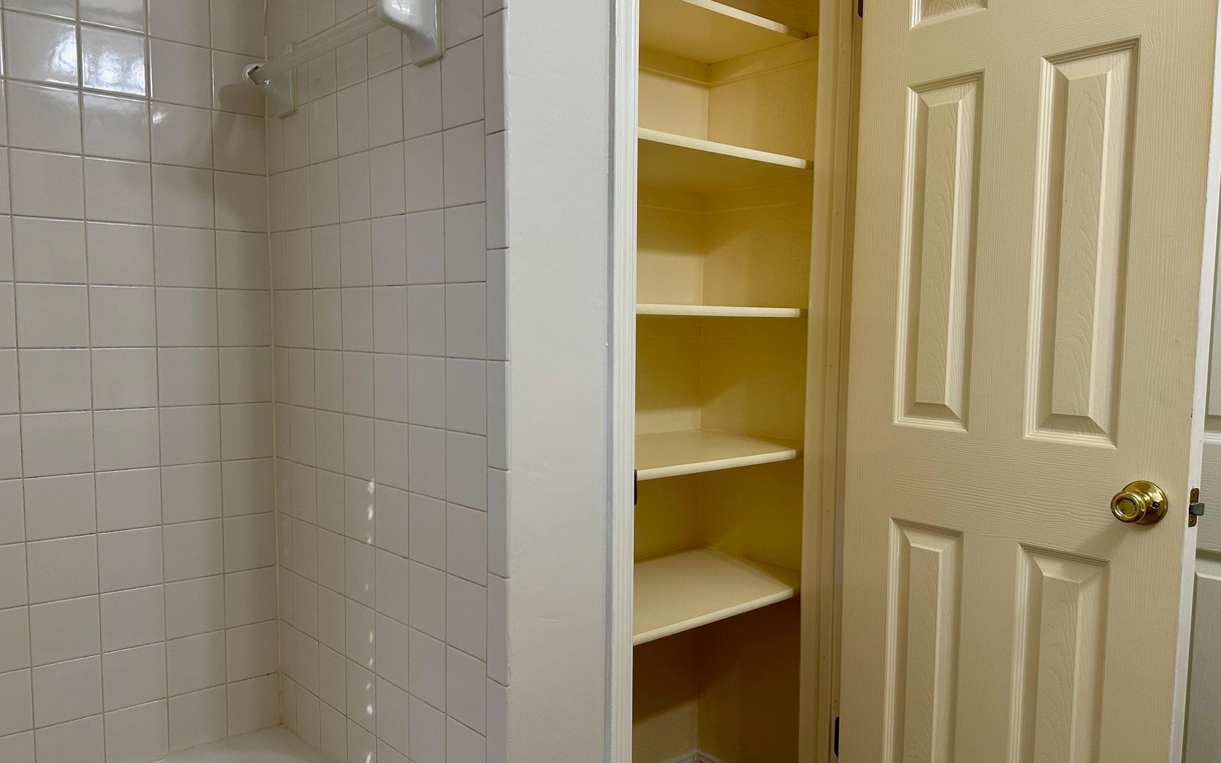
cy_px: 405
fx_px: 932
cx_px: 594
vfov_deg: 44.5
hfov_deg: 66.5
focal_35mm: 28
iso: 125
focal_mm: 6.86
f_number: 1.78
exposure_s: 1/60
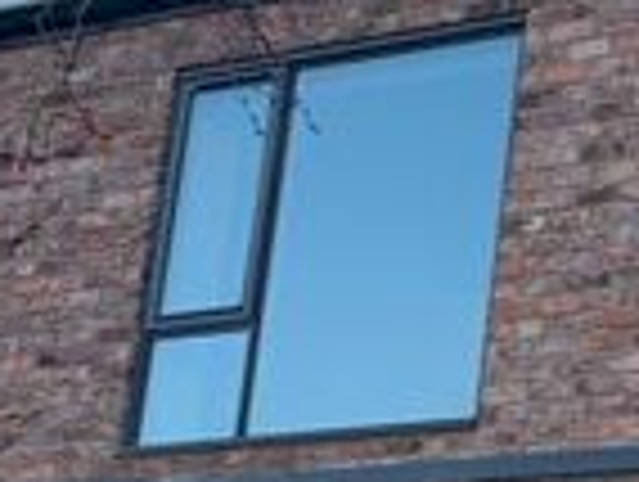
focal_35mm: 128
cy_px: 453
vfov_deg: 11.5
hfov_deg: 12.5
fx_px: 2367
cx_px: 1458
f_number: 1.8
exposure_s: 1/549
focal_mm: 4.25
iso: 25
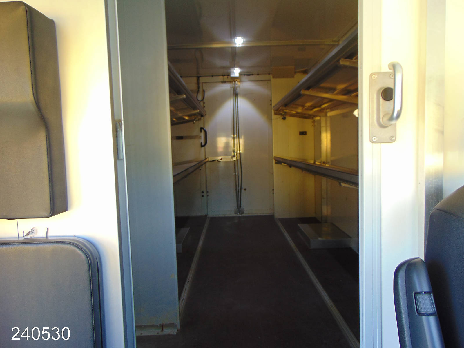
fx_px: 335
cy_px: 174
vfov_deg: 54.9
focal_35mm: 25
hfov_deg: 69.4
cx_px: 232
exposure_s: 1/30
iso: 80
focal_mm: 4.5
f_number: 3
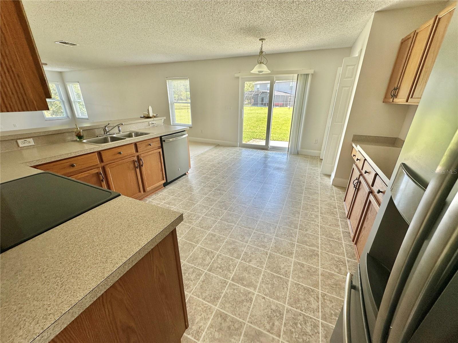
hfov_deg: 102.1
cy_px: 172
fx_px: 185
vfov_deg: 85.7
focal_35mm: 14
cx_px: 229
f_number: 2.2
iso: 50
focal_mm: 2.22
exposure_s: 1/99
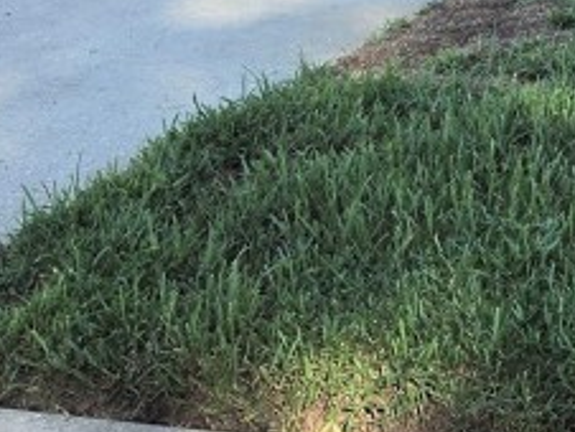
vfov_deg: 12.4
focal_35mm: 104
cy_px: -470
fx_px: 1729
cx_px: 751
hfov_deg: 17.7
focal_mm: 5.4
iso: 25
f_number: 1.8
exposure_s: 1/2246
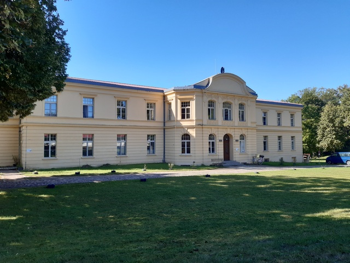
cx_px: 175
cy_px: 132
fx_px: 263
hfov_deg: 67.3
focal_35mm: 26
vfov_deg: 53.1
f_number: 1.7
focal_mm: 3.92
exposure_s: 1/689
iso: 40
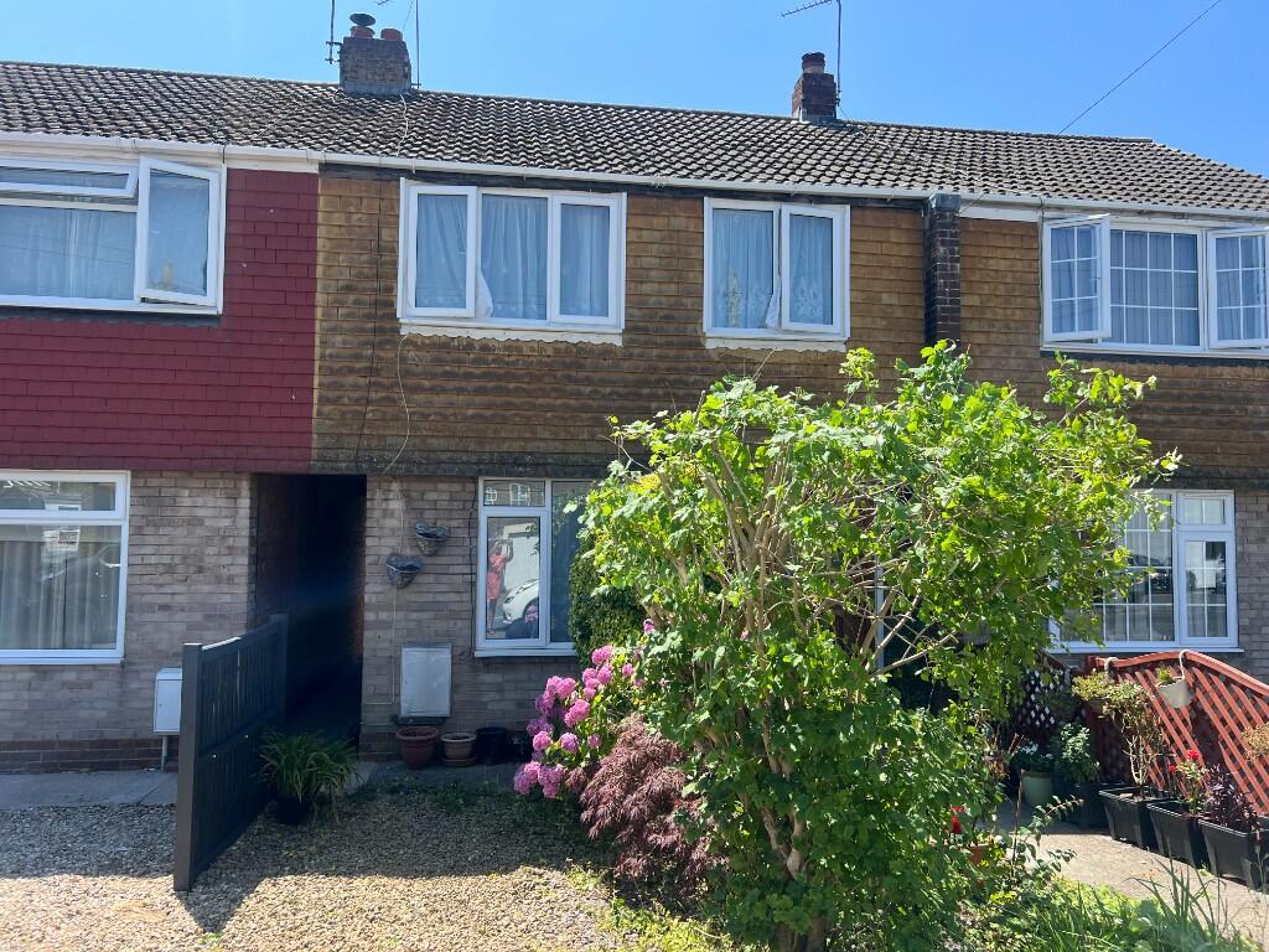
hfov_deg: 67.3
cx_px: 634
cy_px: 476
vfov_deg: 53.1
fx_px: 953
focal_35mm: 26
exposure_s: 1/1531
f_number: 1.5
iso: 50
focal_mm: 5.7
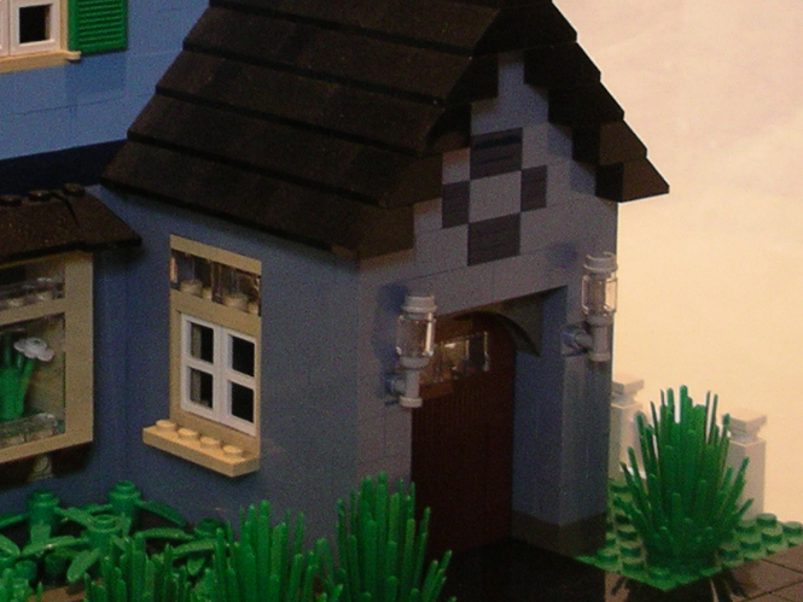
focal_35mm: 114
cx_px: 124
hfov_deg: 17.1
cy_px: 66
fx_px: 2645
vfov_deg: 12.9
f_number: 2.8
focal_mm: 7.8
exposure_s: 1/30
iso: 200
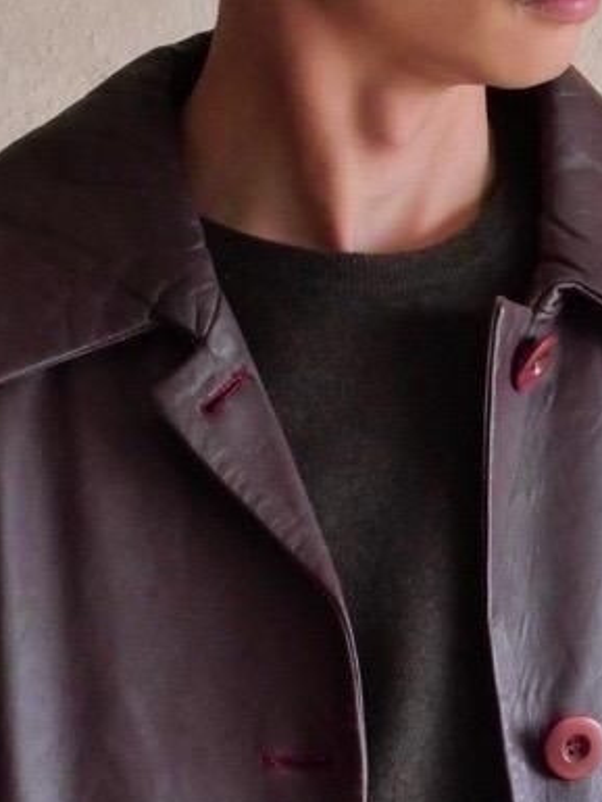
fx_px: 8320
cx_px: 325
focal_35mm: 359
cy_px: 1162
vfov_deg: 5.5
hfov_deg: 4.1
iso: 2000
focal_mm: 54
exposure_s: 1/125
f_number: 4
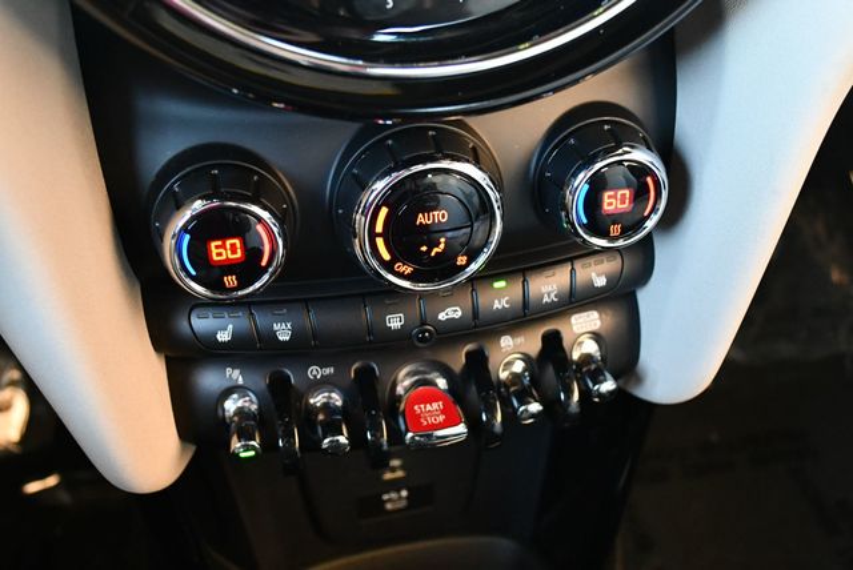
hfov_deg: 44.5
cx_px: 426
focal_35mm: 44
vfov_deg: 30.6
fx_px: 1043
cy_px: 285
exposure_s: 1/125
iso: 3200
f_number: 3.8
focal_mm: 22
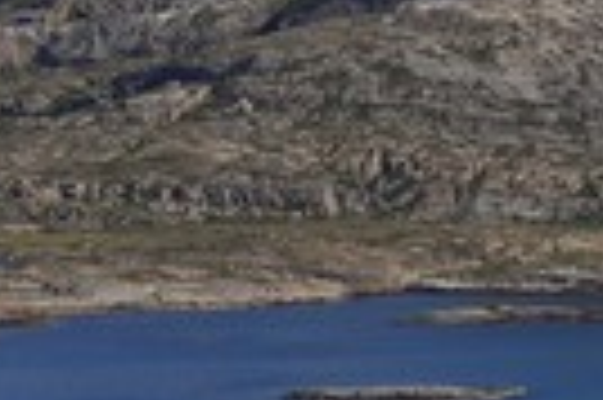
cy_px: 243
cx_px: 659
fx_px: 7746
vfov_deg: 3.0
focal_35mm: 463
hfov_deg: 4.4
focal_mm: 98
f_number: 3.5
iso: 100
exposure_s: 1/1500
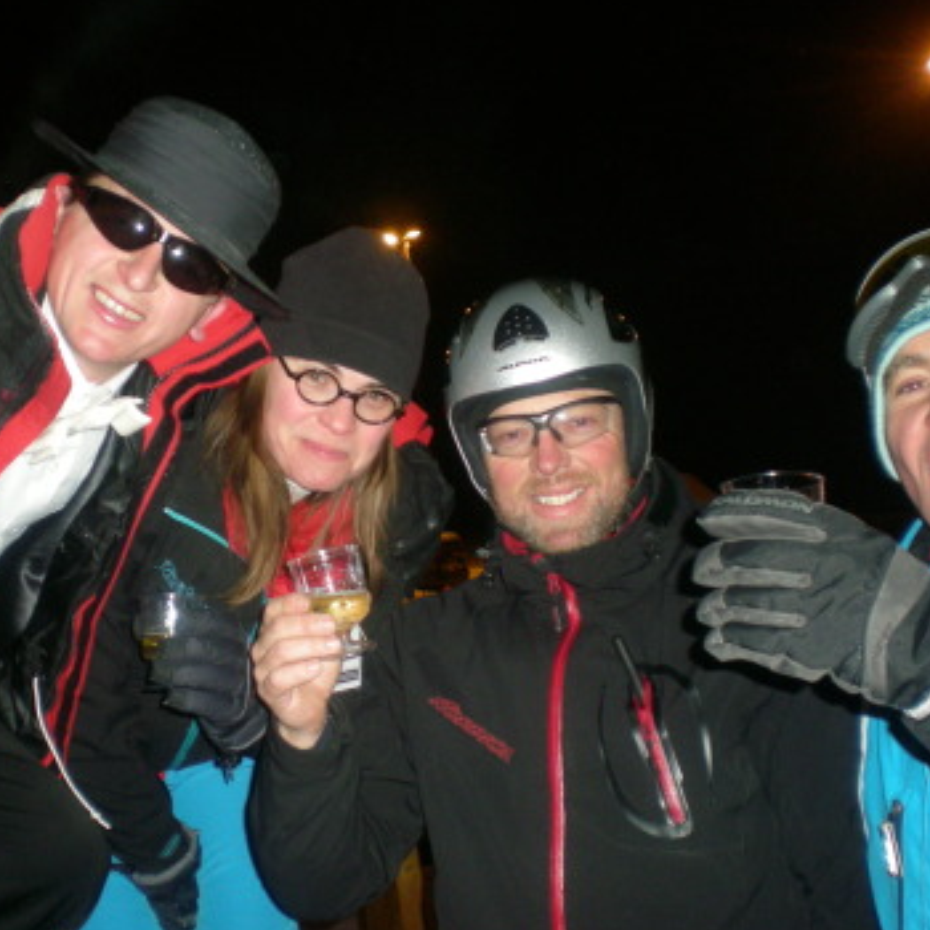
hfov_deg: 36.6
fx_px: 1398
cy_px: 462
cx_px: 345
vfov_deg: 36.8
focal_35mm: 46
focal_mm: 6.3
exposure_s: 1/60
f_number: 3.1
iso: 205
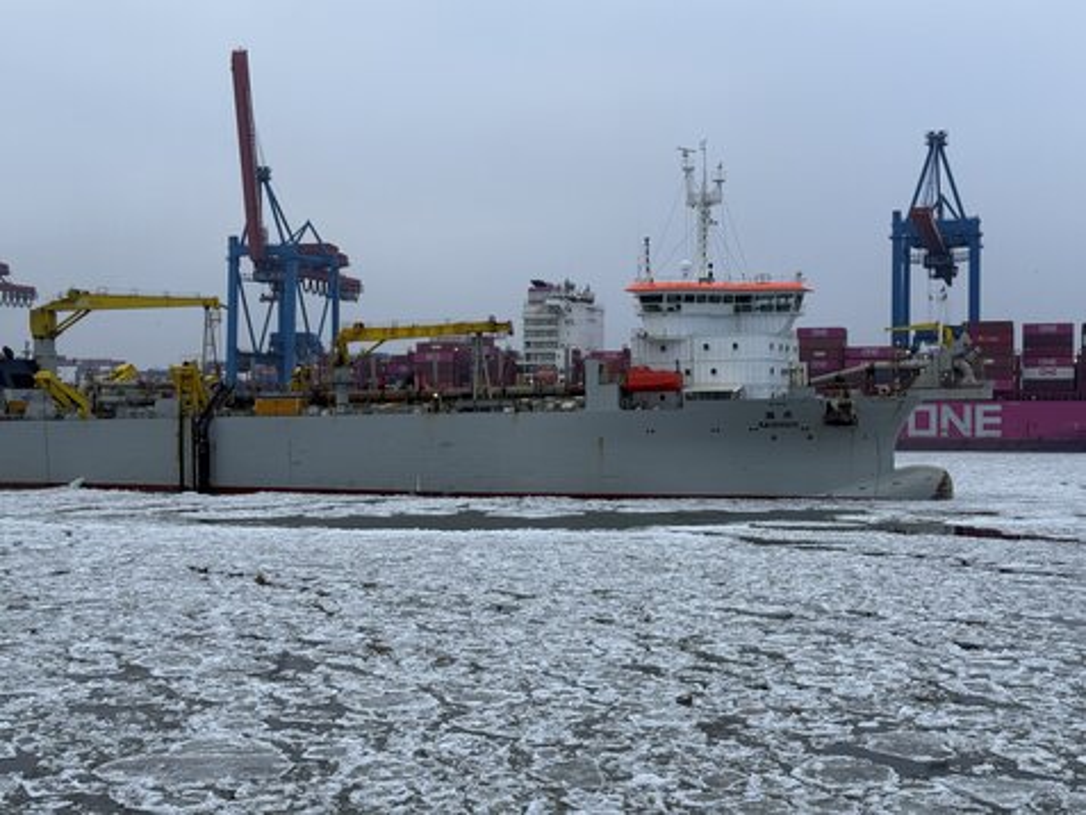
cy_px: 408
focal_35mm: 48
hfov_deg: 39.6
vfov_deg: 30.3
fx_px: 1506
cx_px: 543
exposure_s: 1/1116
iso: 64
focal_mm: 6.76
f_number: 1.78
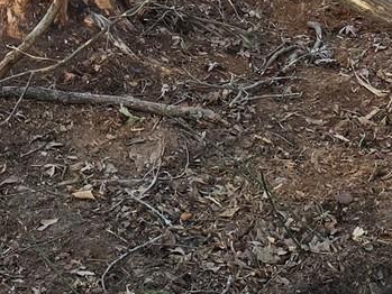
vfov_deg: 9.8
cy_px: -399
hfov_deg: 14.6
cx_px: 162
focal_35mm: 135
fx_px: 1529
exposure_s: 1/180
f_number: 1.7
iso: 16
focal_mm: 6.3
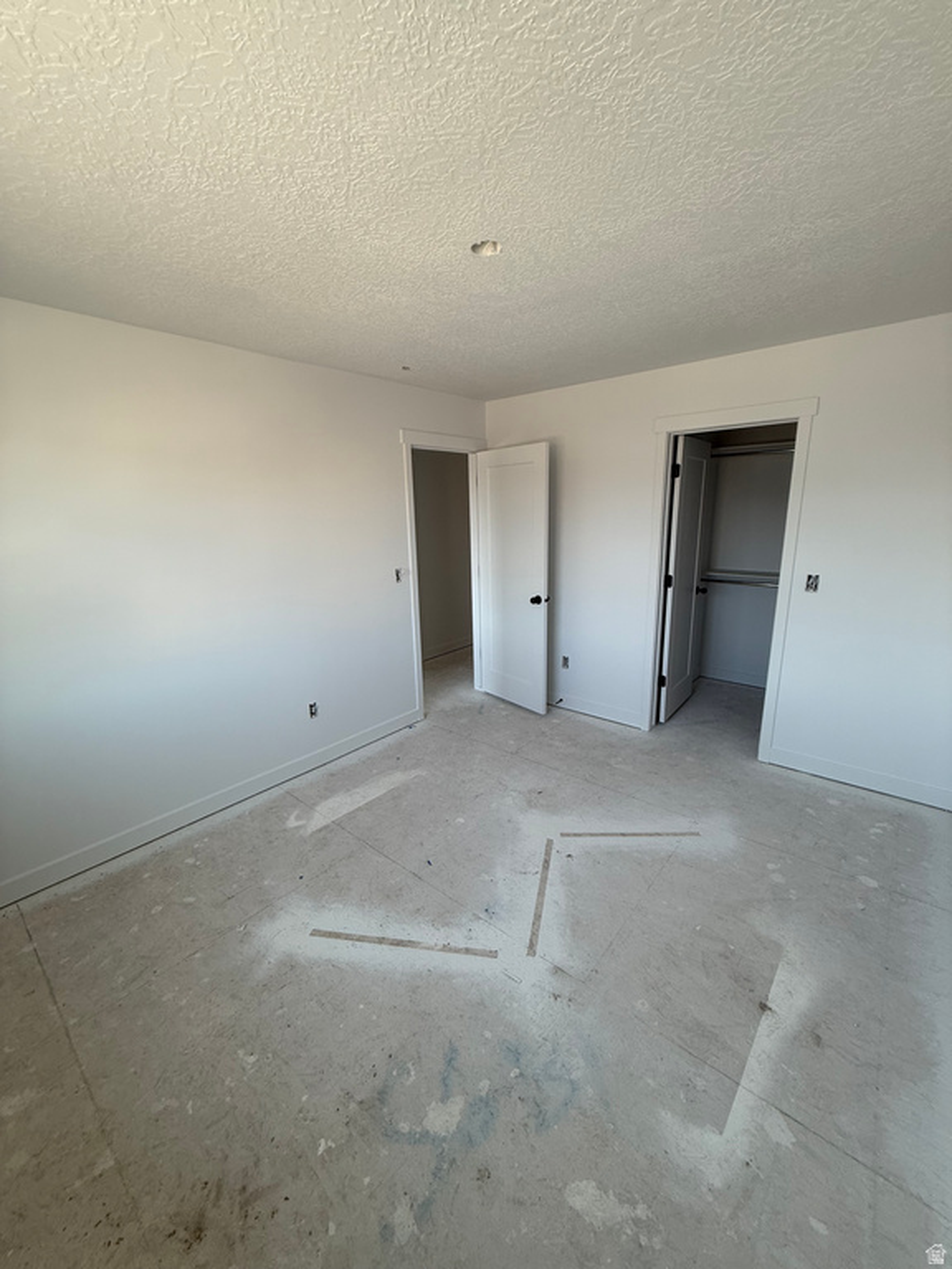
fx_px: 513
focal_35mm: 14
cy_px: 634
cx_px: 476
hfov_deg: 85.7
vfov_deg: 102.1
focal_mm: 2.22
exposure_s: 1/99
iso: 64
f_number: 2.2
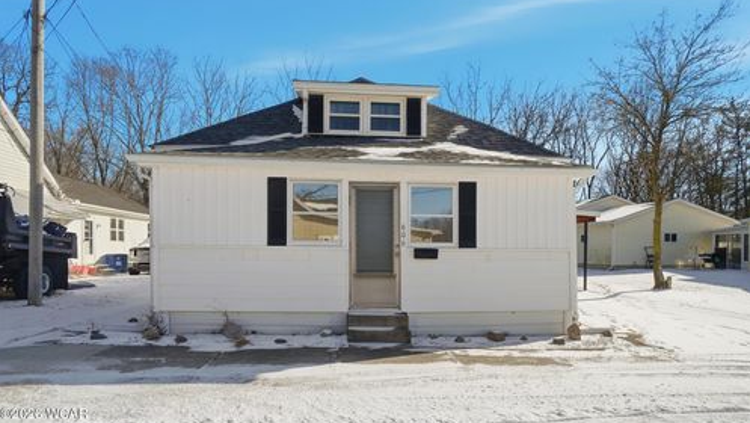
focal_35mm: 21
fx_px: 408
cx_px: 376
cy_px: 186
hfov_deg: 85.1
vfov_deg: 54.6
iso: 125
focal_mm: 13
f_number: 11
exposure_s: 1/4000
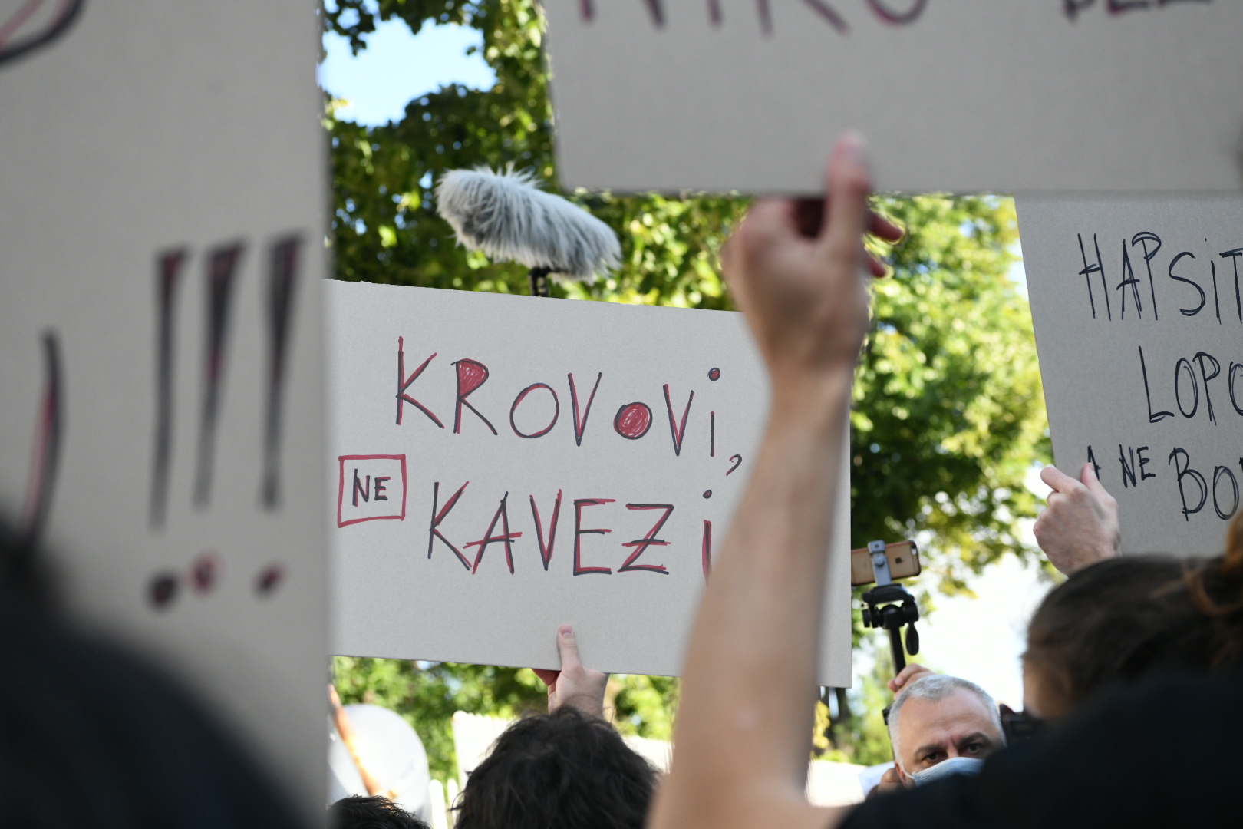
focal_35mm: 70
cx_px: 622
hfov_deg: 28.8
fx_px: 2417
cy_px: 414
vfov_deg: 19.5
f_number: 5
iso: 1600
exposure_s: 1/2000
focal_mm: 70
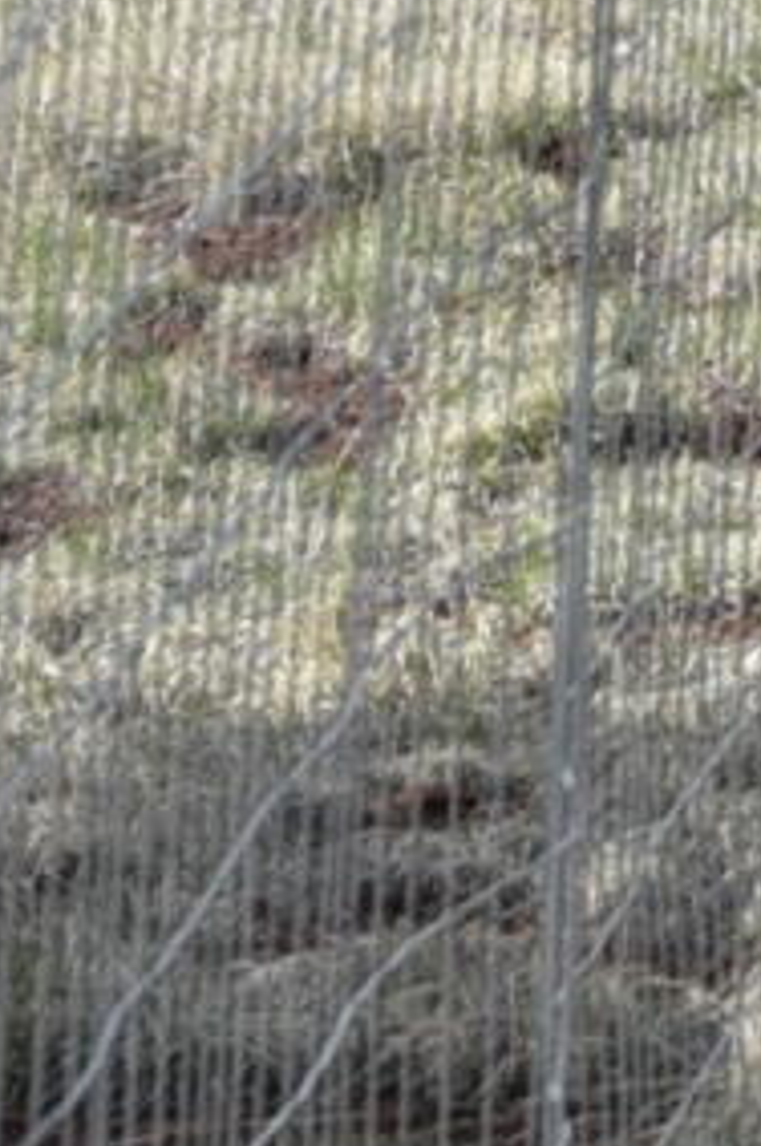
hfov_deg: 2.4
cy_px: -972
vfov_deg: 3.7
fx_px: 17545
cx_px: 2651
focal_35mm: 552
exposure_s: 1/320
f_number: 9
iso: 200
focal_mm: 52
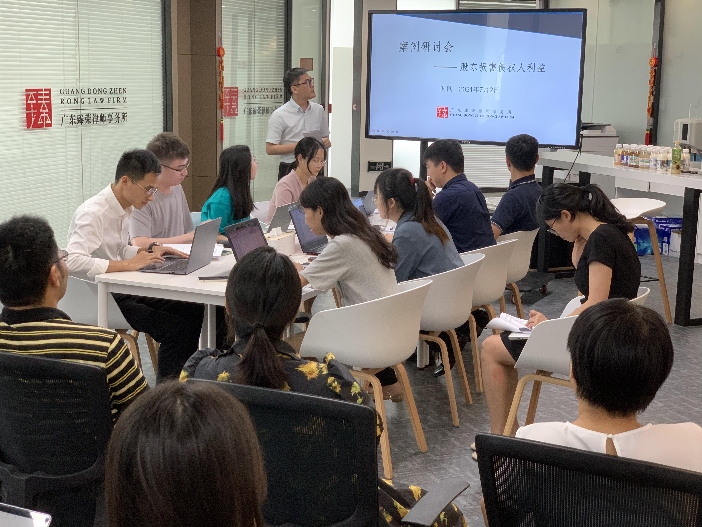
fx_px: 1055
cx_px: 351
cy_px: 264
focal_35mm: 52
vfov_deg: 28.0
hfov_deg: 36.8
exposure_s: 1/60
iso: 160
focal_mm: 6
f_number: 2.4
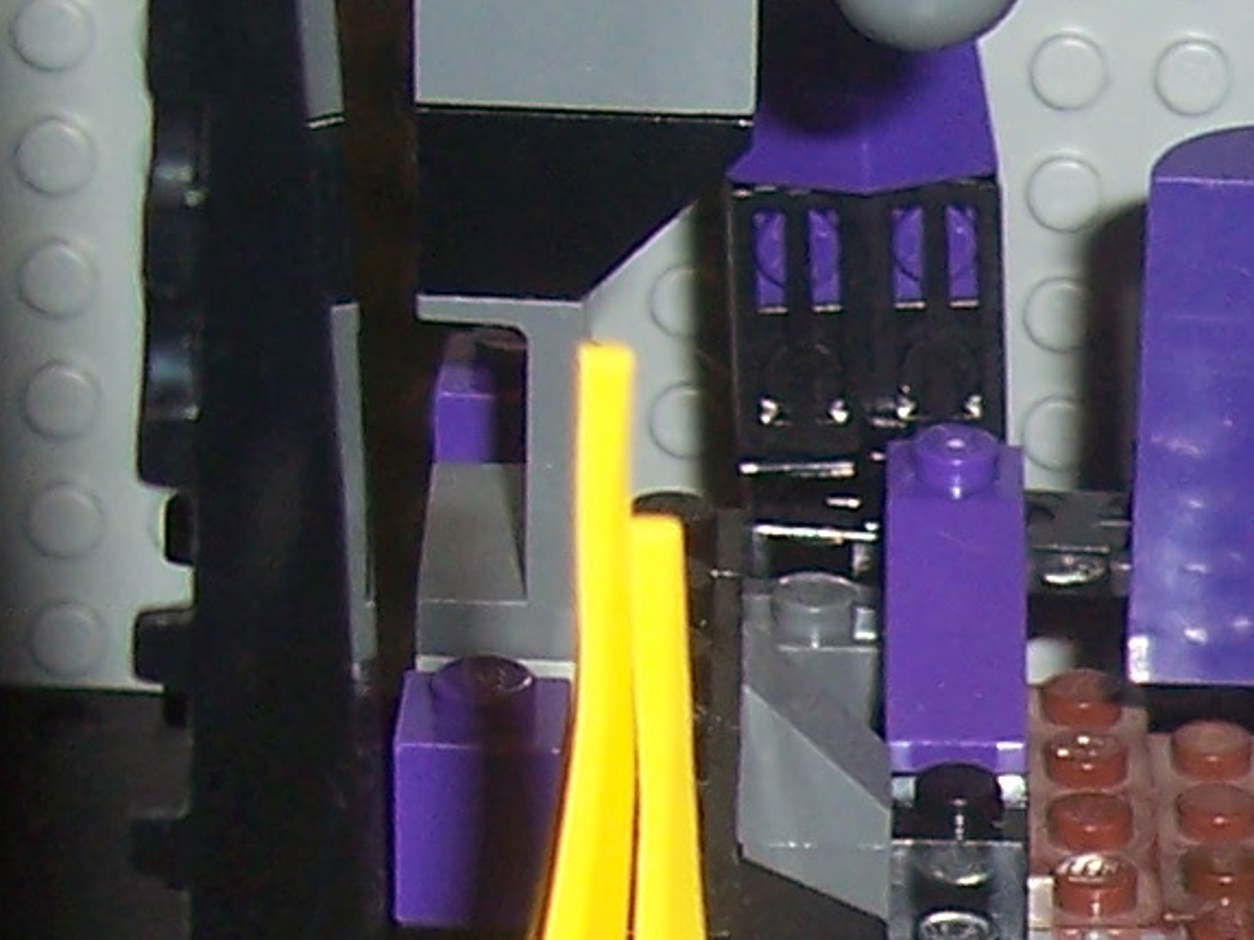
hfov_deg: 9.8
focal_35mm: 187
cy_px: 1525
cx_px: 2584
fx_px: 6773
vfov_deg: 7.8
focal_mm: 7
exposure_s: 1/60
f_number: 3
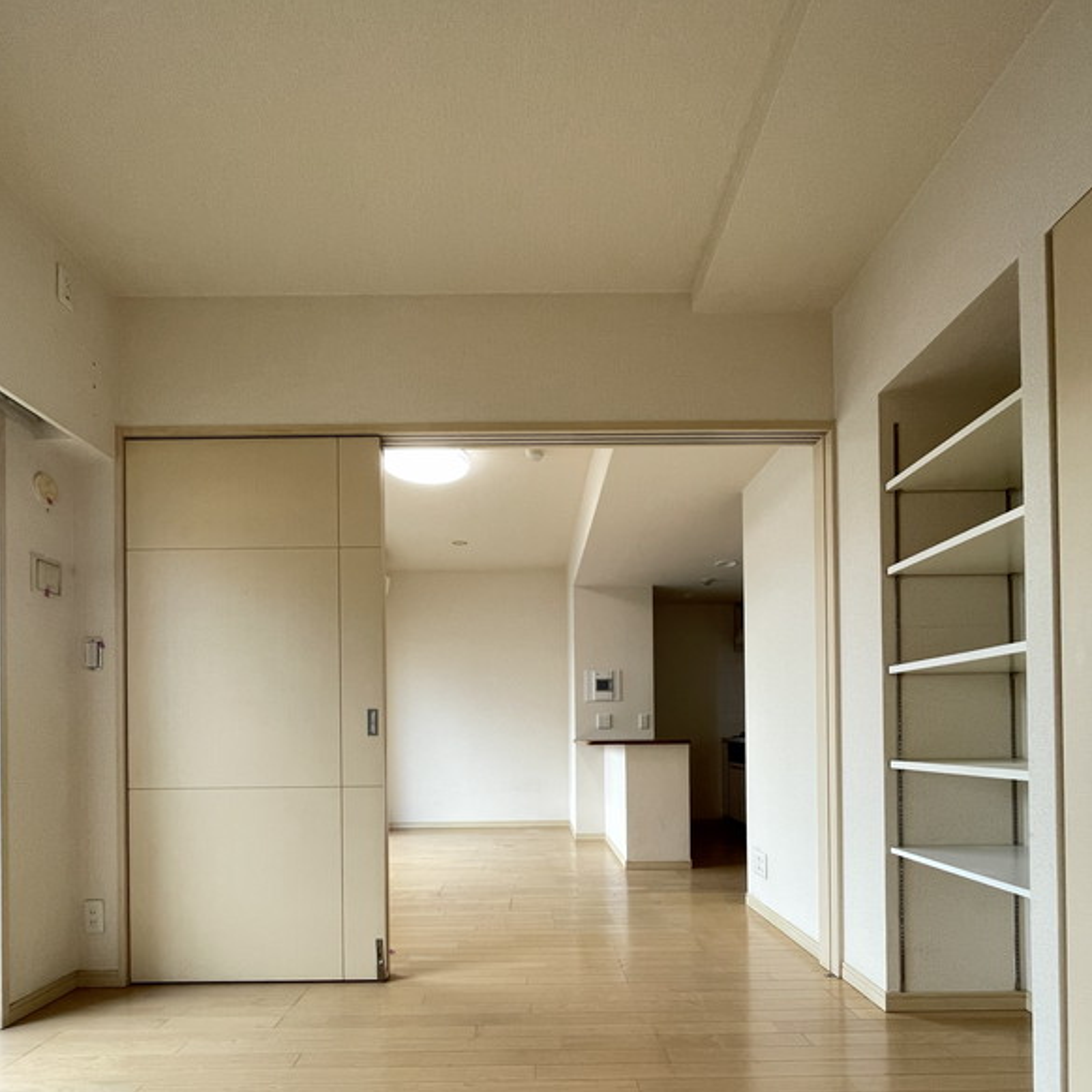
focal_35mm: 17
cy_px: 734
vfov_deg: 81.0
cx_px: 531
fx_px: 607
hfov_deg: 83.9
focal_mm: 1.55
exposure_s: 1/99
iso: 160
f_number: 2.4
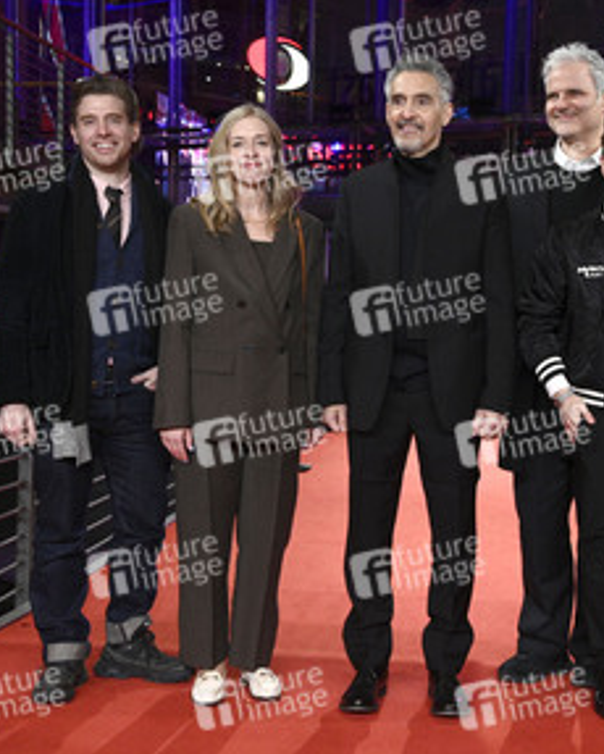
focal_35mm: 56
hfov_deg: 26.8
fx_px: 1250
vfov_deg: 33.6
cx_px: 453
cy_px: 370
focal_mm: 38
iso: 4000
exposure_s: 1/250
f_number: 5.6
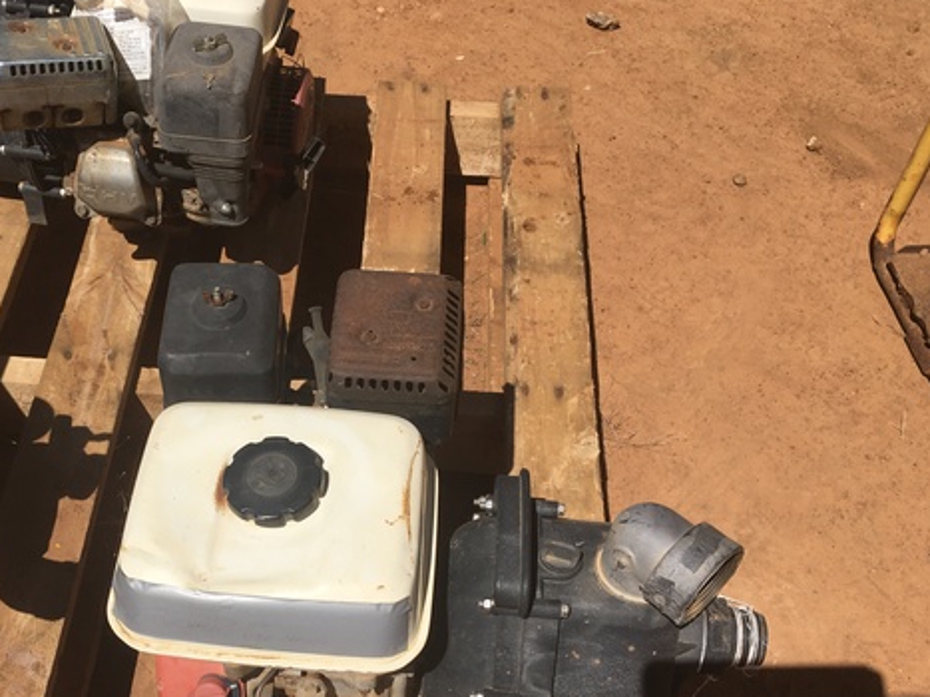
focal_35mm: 41
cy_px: 483
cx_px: 287
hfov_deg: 44.9
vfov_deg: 34.7
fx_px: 1101
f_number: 2.2
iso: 25
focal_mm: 4.15
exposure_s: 1/3077
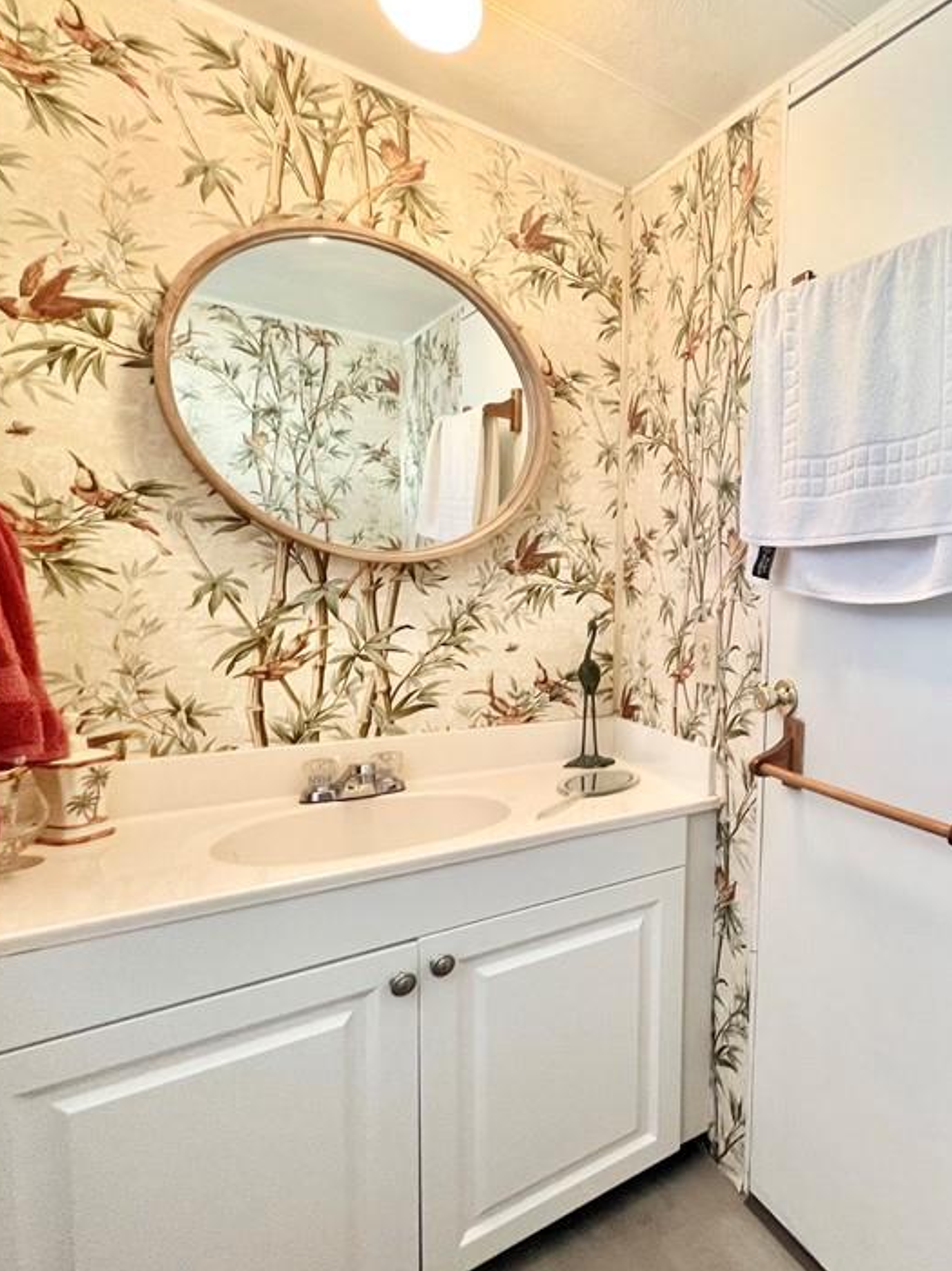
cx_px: 903
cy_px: 649
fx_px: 697
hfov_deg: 56.3
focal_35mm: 19
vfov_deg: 84.7
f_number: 1.8
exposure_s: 1/120
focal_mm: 1.57
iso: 250
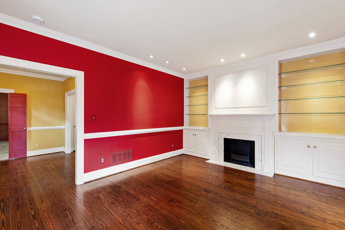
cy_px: 115
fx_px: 144
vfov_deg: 77.3
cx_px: 172
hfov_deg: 100.4
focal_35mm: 15
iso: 100
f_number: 8
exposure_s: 3
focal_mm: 10
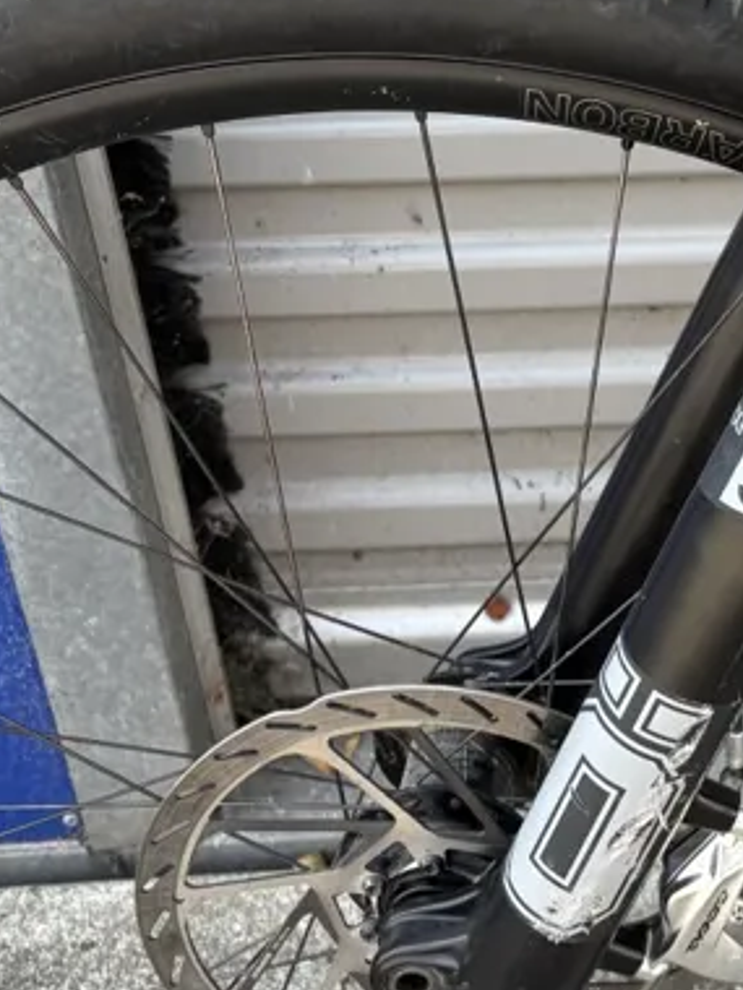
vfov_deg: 25.7
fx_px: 2089
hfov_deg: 18.4
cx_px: 1027
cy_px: 76
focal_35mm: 73
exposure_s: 1/365
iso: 50
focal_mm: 5.96
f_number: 1.6
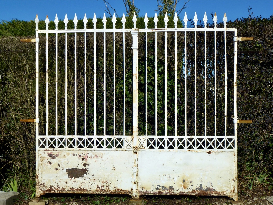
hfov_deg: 38.9
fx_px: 386
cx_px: 136
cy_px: 102
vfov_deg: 29.7
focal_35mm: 49
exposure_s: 1/1600
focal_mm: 8.7
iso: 100
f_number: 4.1
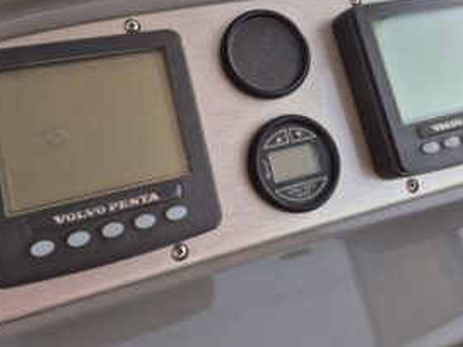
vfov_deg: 40.9
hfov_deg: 54.0
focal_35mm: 34
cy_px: 99
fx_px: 455
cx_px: 234
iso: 64
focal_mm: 5.4
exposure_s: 1/180
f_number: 1.8
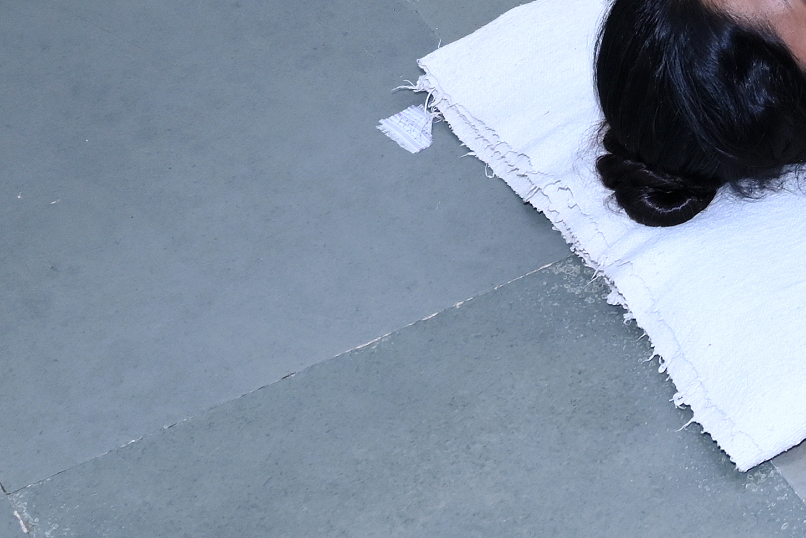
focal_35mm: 153
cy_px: -302
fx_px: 3426
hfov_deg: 12.2
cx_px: 1501
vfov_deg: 8.7
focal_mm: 37
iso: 400
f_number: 6.3
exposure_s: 1/60
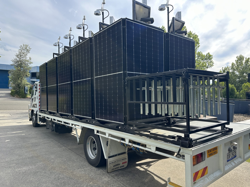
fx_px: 173
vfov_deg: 56.8
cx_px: 125
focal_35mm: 24
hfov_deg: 71.6
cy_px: 94
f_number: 1.78
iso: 80
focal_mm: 6.86
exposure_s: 1/1541
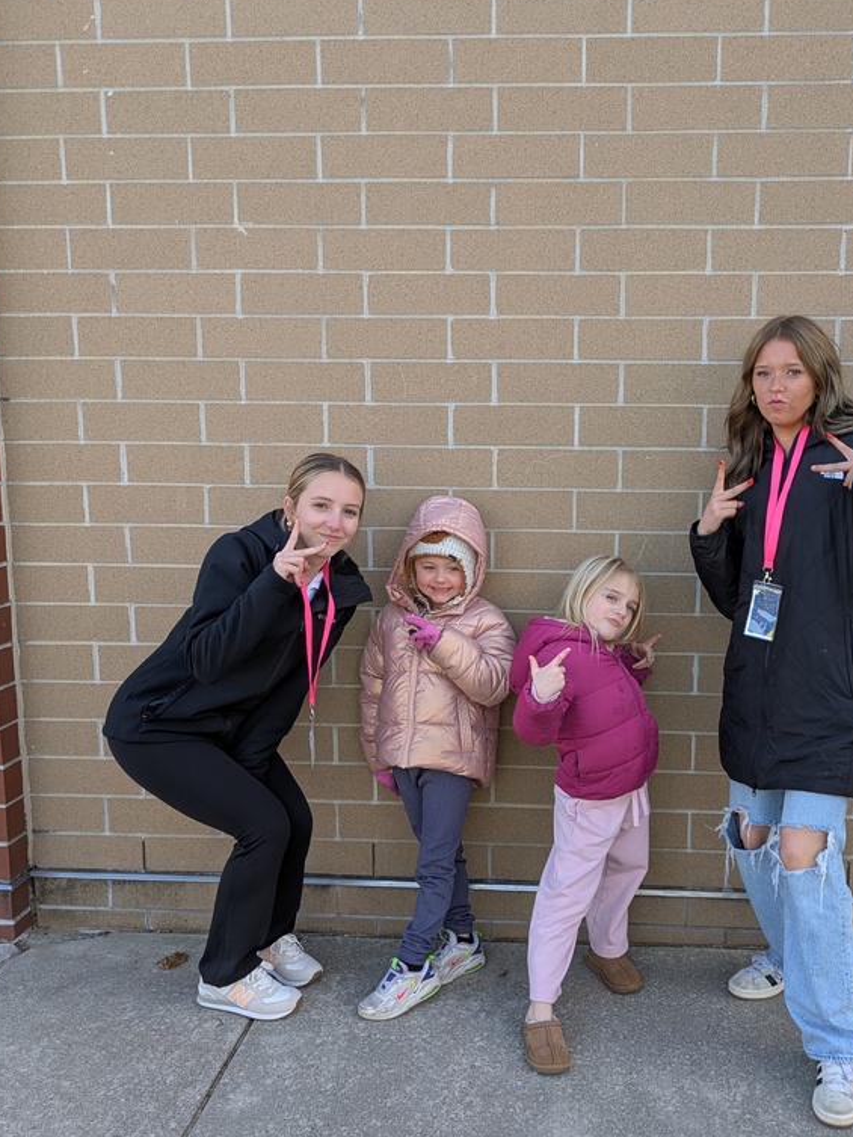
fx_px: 1117
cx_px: 538
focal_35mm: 34
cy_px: 655
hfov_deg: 41.5
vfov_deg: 53.7
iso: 44
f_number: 1.89
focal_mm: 5.43
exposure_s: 1/249
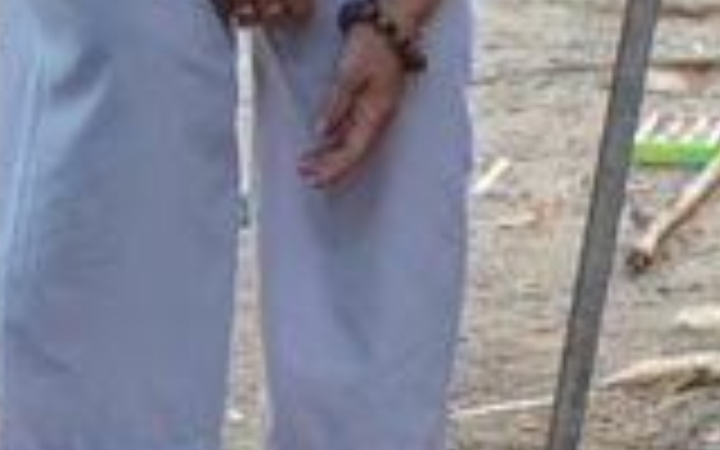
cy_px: 160
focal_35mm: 211
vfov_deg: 6.2
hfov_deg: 9.4
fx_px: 4140
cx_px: 1328
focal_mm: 34
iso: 640
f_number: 5.6
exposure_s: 1/125
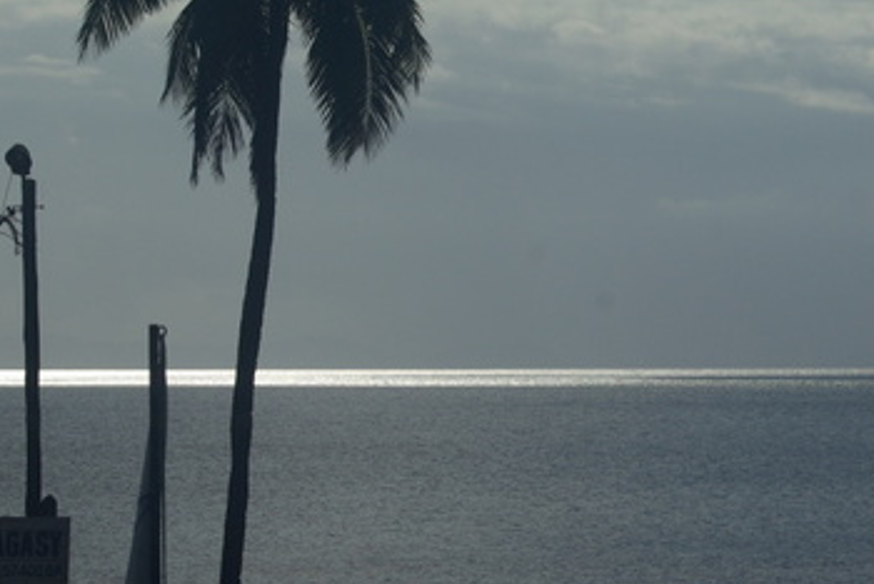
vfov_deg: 7.2
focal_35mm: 192
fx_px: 4665
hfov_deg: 10.7
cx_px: 654
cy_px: 251
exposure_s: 1/500
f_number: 8
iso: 100
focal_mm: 70
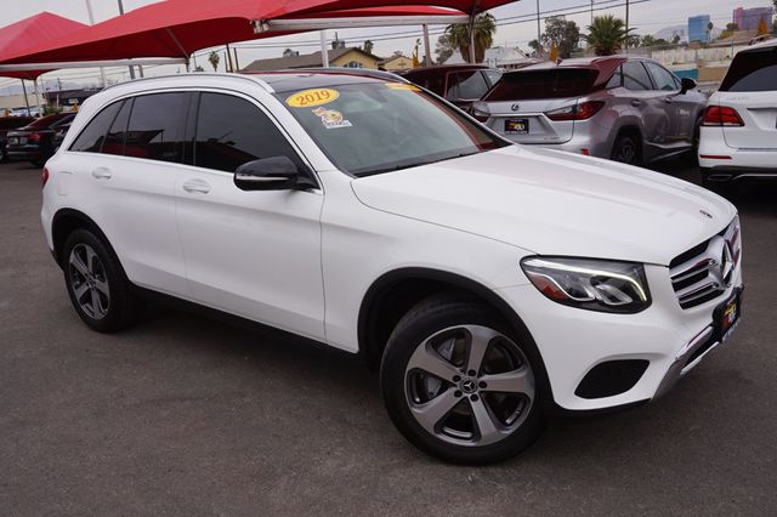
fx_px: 679
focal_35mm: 32
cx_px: 388
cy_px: 258
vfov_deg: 41.7
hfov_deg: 59.5
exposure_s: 1/80
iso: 100
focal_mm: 21
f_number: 11
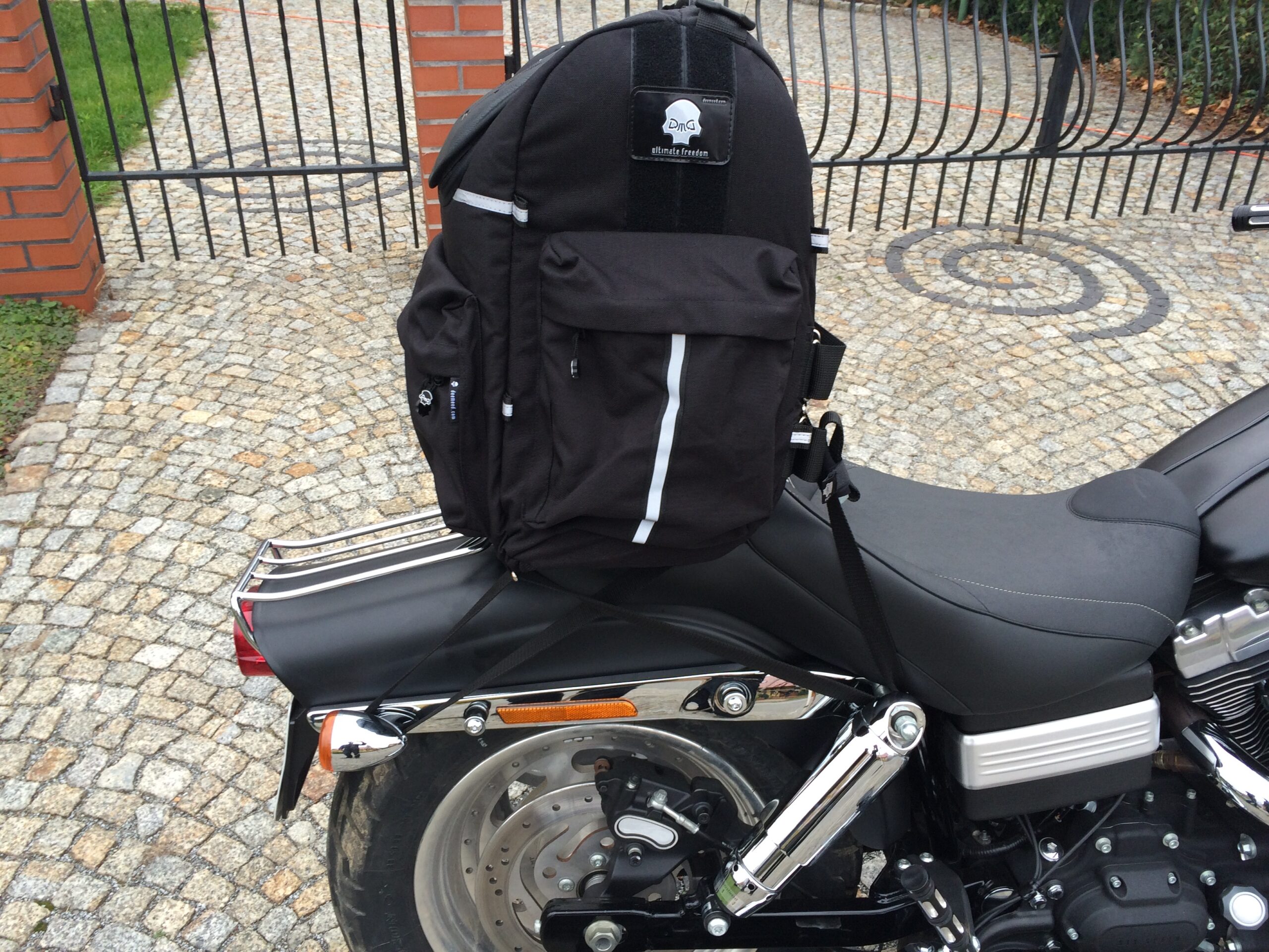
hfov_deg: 61.7
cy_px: 476
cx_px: 634
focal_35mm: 29
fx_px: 1063
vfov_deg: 48.2
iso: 64
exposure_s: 1/120
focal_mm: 4.15
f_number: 2.2
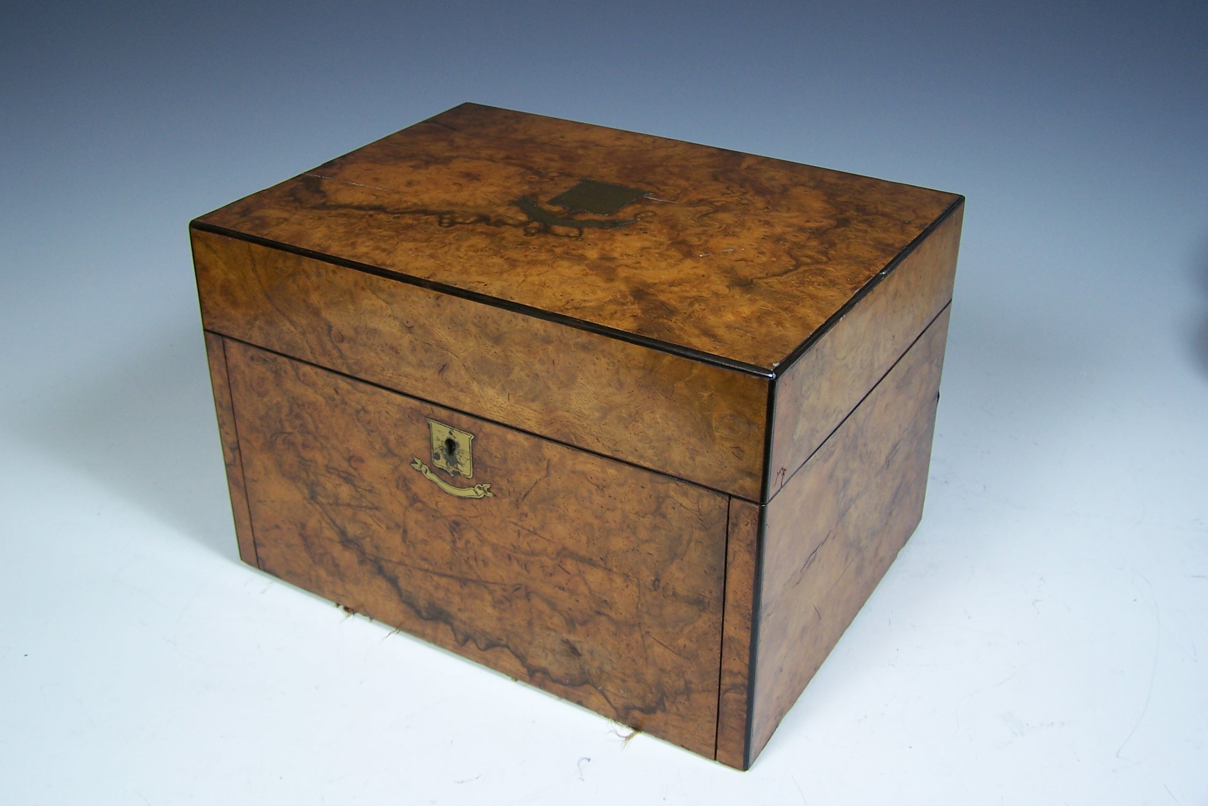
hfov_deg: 48.5
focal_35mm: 40
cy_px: 361
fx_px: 1342
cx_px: 606
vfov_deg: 33.4
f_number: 2.8
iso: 80
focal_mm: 6.3
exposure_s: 1/30
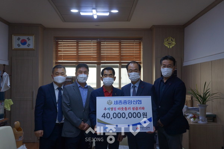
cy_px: 74
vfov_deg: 29.9
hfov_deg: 43.6
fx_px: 280
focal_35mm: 45
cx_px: 112
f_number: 4
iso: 500
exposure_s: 1/160
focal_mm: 30
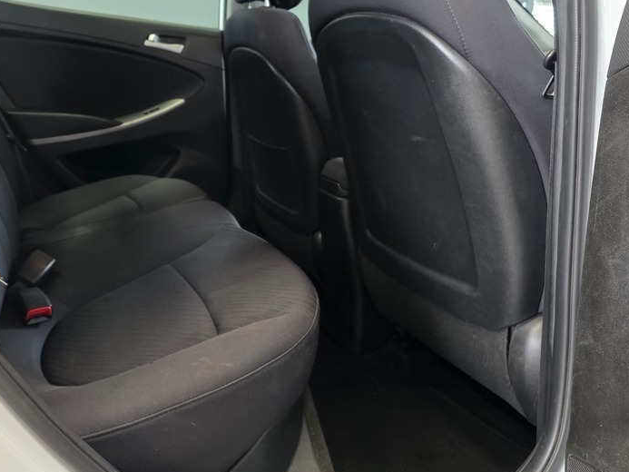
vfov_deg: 41.3
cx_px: 226
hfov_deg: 53.2
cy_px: 159
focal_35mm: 34
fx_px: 618
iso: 640
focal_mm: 6.25
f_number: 1.7
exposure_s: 1/100
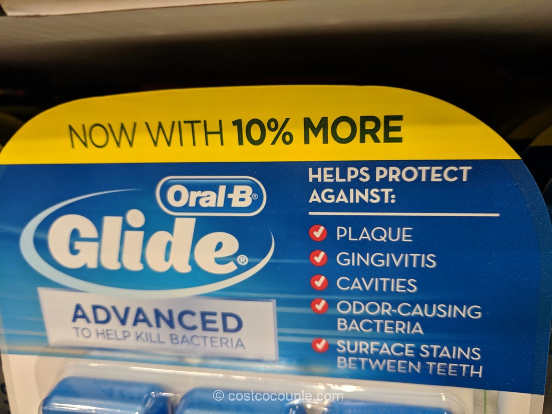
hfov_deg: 67.3
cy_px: 207
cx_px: 276
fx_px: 415
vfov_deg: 53.1
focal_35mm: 26
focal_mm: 4.67
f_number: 2
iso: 215
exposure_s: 1/60
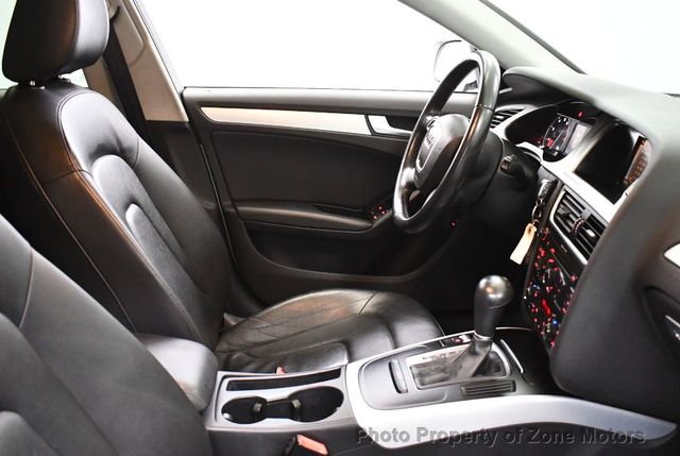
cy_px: 228
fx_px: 681
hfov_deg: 53.1
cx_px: 340
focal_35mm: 36
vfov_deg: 37.0
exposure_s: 1/60
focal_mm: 18
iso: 3600
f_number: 3.5
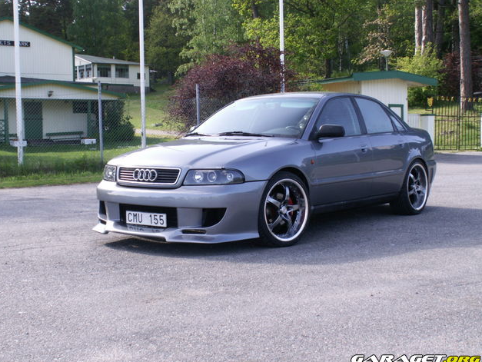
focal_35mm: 51
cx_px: 237
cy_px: 182
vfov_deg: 28.6
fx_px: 711
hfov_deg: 37.5
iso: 50
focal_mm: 8.39
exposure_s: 1/50
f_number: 7.1
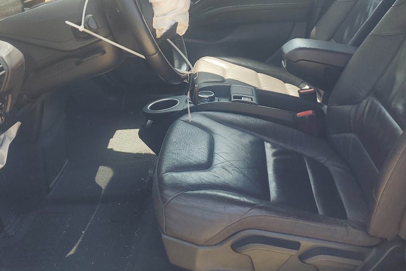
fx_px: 474
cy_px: 50
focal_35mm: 42
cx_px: 237
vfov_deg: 31.0
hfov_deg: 46.2
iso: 50
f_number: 1.5
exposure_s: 1/400
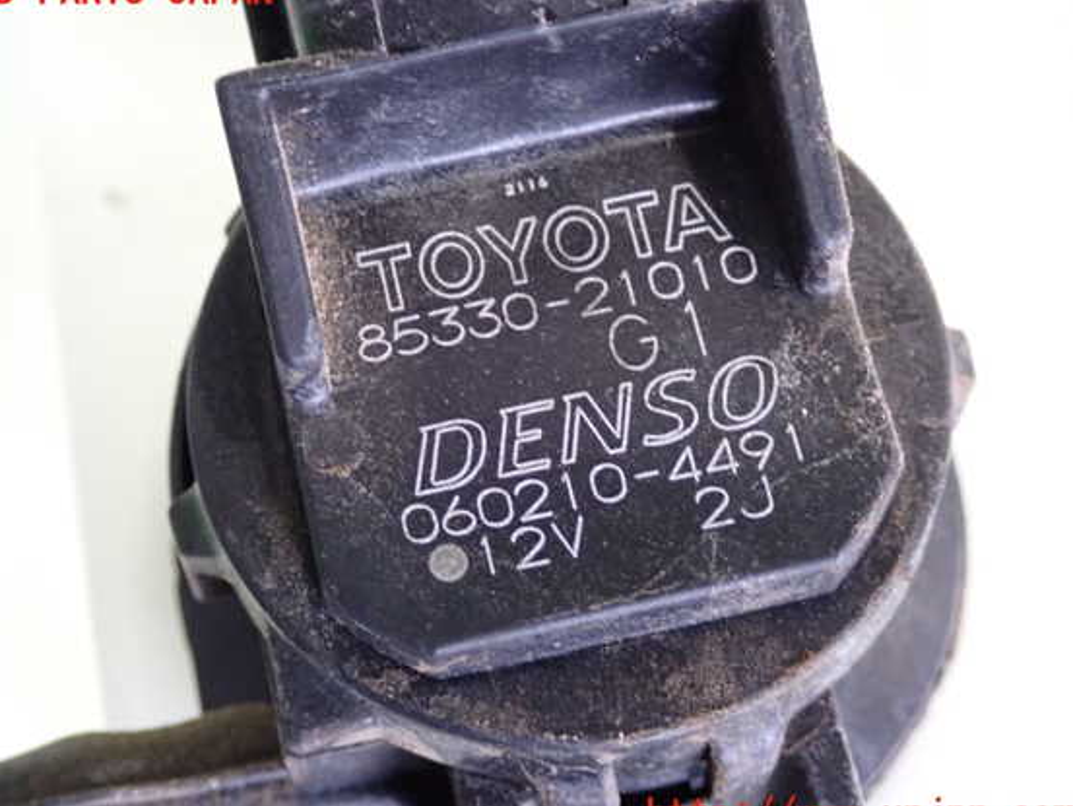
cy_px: 404
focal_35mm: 77
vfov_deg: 19.1
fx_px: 2387
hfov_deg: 25.3
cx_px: 503
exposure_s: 1/25
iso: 800
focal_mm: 12.73
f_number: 3.9
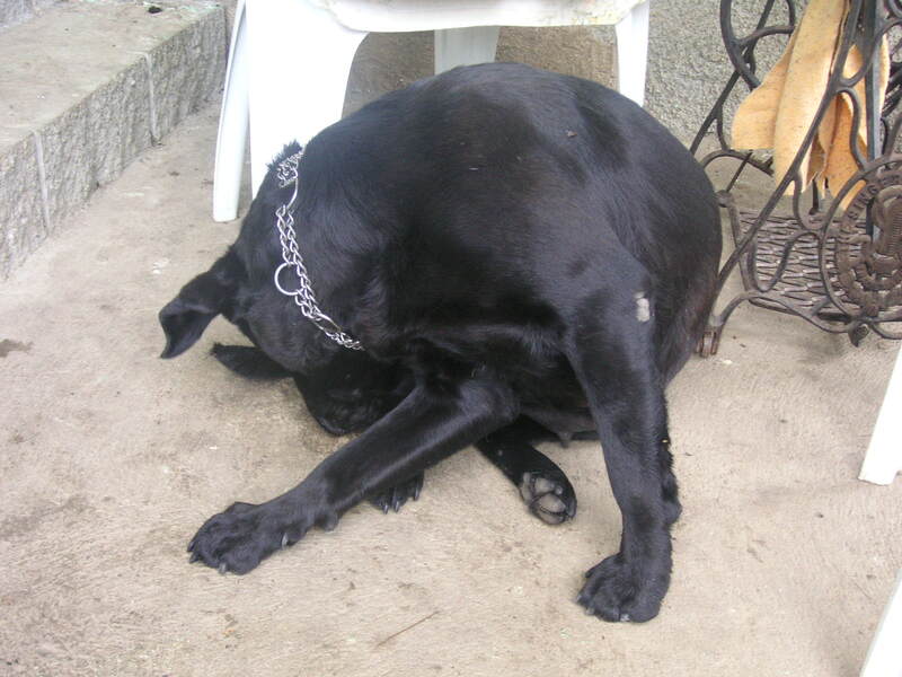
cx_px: 451
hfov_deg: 45.8
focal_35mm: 41
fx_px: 1068
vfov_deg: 35.1
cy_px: 338
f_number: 3
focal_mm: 6.9
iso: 80
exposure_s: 1/45
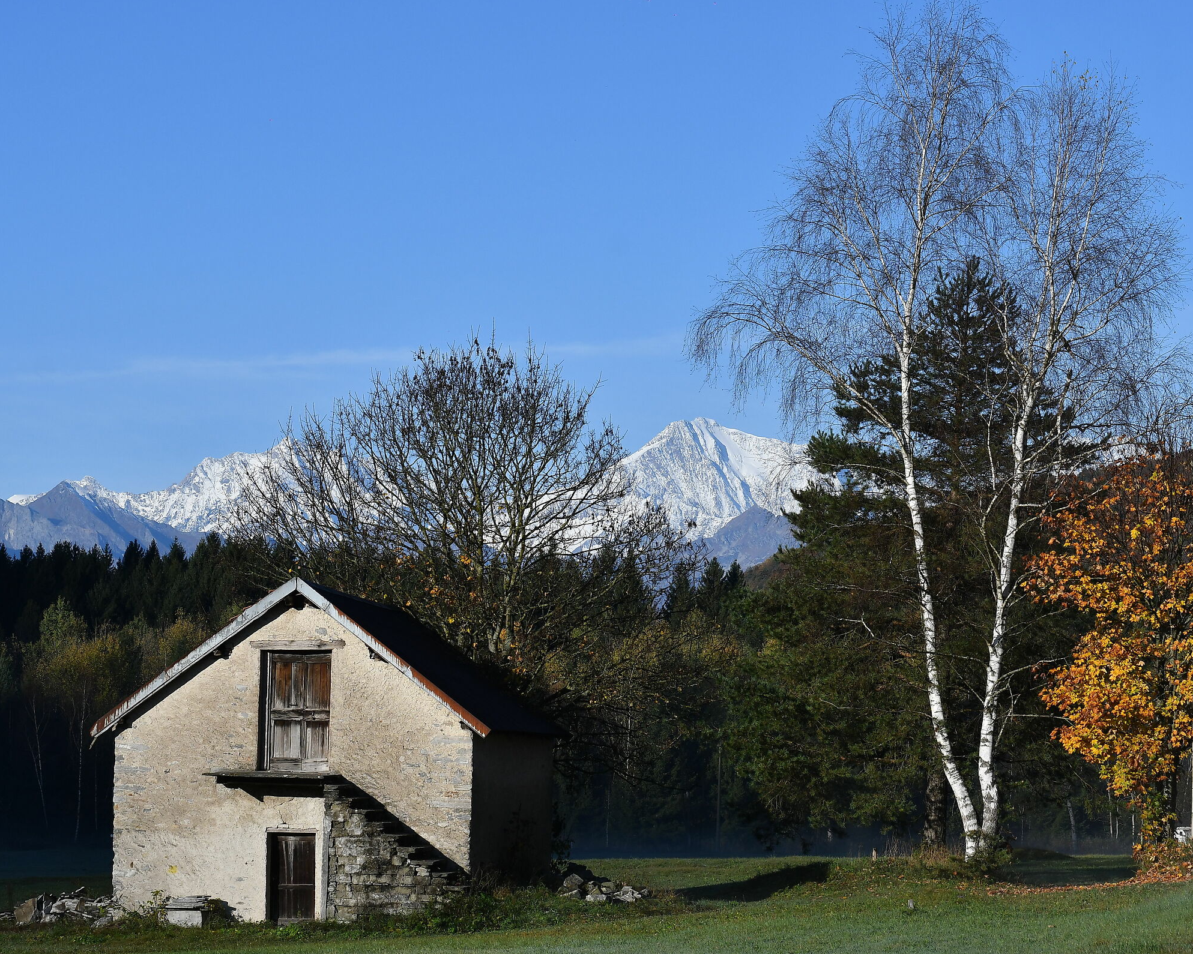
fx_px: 4202
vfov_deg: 13.0
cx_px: 661
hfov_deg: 16.2
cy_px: 478
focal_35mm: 119
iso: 200
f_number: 7.1
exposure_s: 1/1250
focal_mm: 70
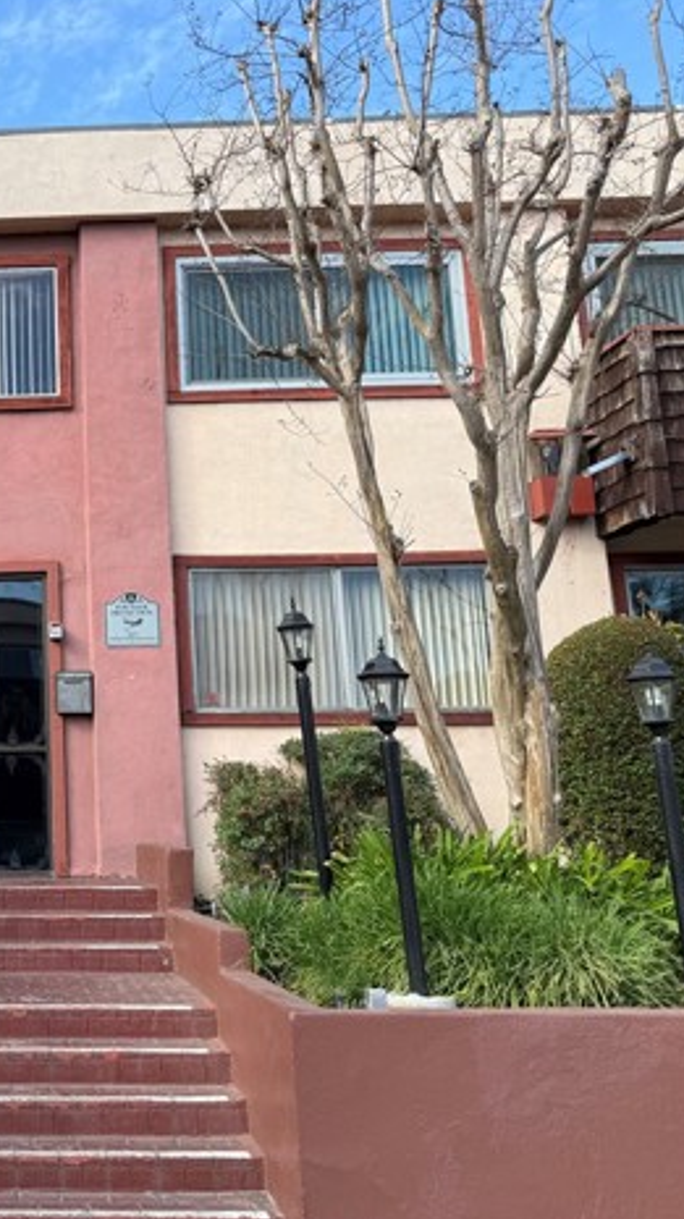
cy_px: 608
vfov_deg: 55.3
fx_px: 1163
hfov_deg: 29.4
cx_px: -76
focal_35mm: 36
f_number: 1.78
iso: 80
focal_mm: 6.76
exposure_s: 1/1230
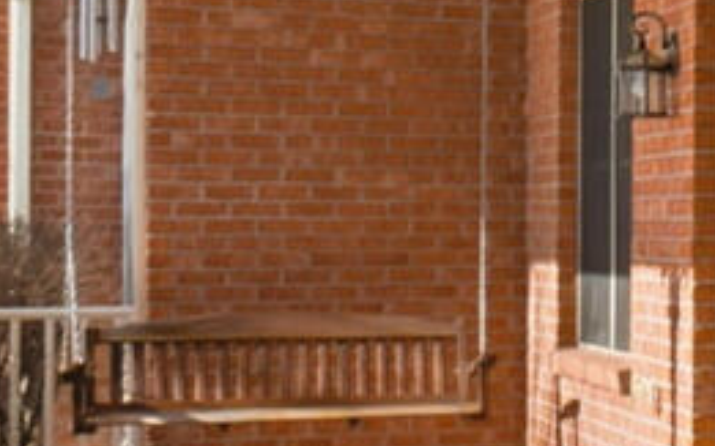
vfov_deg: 11.2
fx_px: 2279
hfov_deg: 11.0
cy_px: 274
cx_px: 2183
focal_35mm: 117
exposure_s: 1/4000
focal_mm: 10
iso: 100
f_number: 4
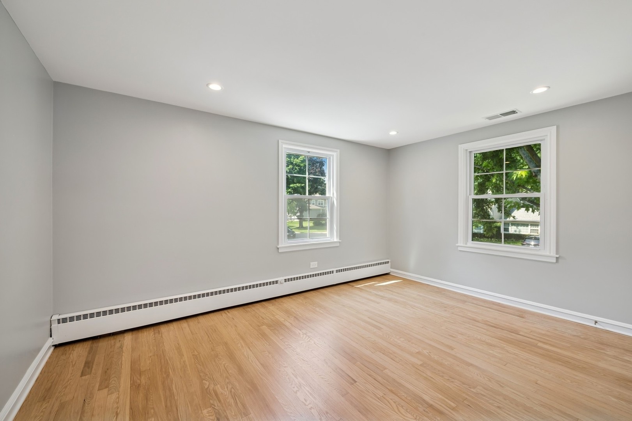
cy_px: 210
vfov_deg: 77.3
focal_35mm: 15
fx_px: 263
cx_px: 316
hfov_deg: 100.4
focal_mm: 15
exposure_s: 1/15
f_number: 9.5
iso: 200
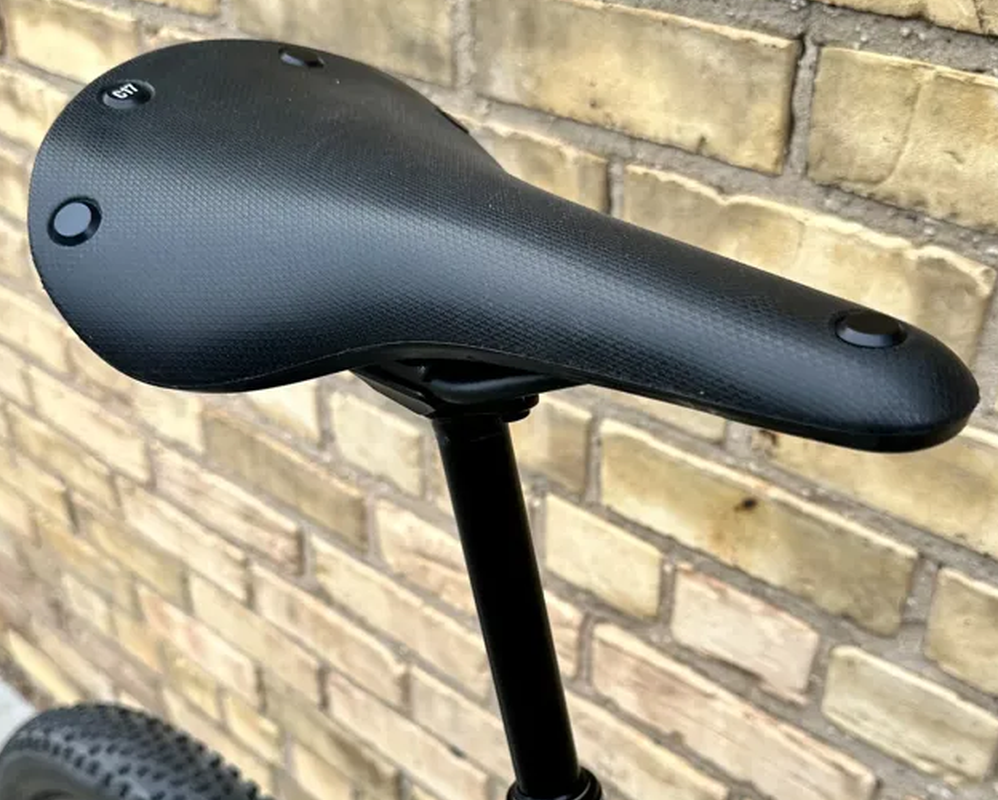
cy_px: 586
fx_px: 1182
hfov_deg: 45.7
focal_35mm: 40
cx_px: 534
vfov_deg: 36.6
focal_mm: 6.86
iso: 64
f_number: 1.78
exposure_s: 1/219
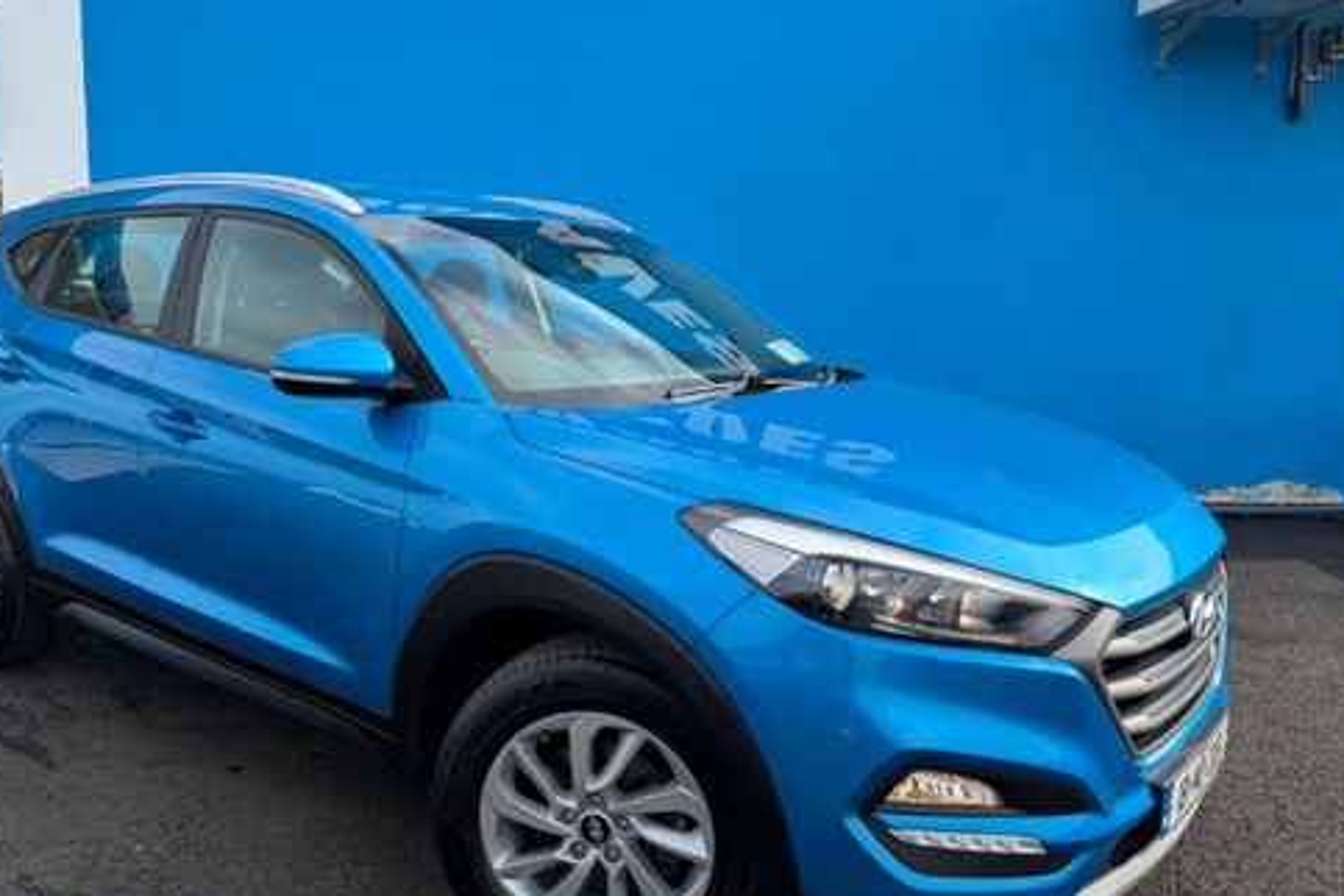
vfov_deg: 42.3
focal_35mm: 31
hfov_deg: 60.0
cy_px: 442
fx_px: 1157
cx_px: 570
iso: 80
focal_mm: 6.76
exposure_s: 1/1770
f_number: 1.78
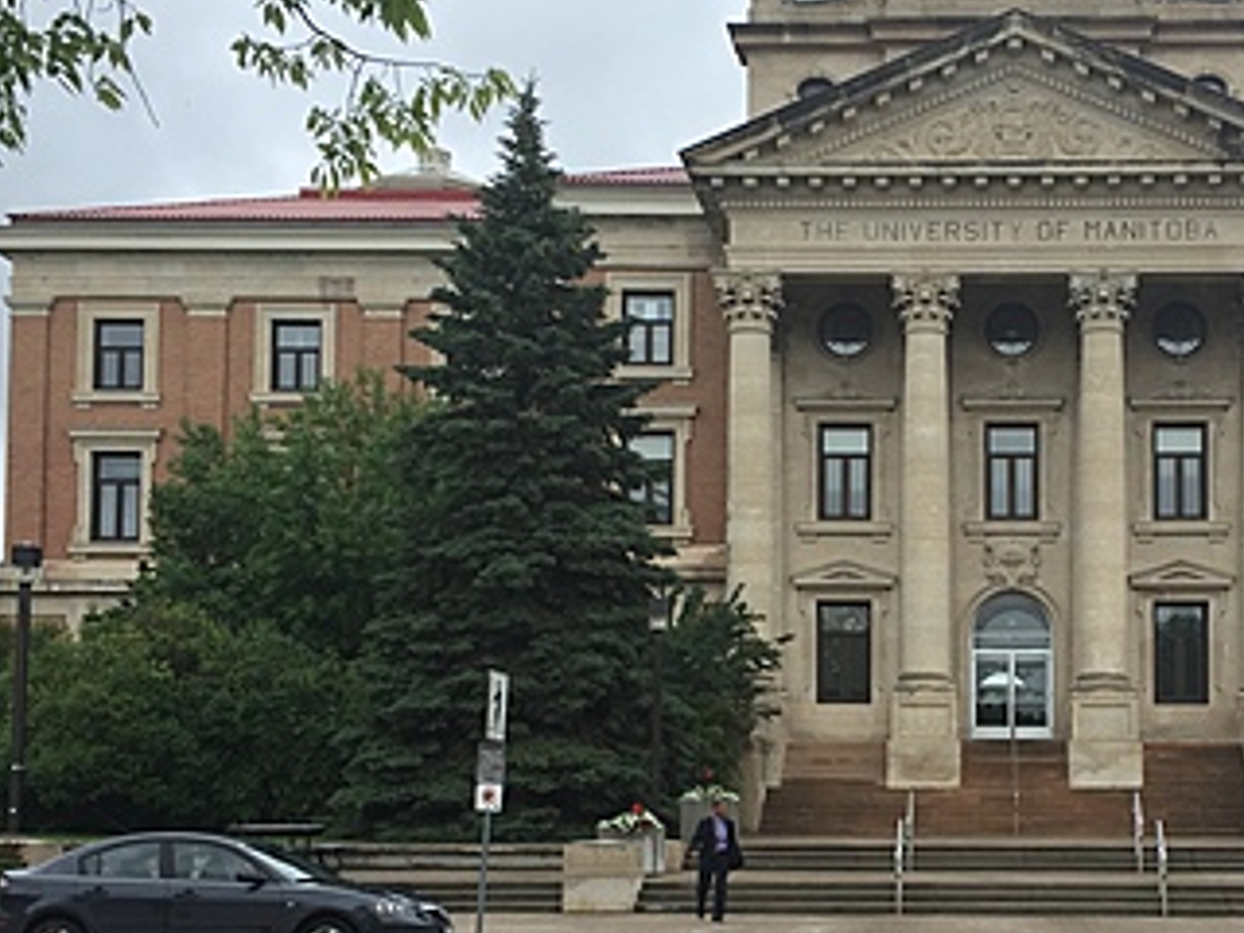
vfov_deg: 25.0
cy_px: 680
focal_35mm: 58
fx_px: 2084
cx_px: 921
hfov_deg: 32.6
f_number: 2.2
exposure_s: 1/920
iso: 32
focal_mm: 4.15
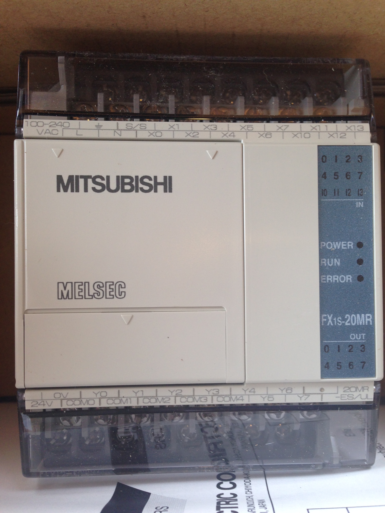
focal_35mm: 33
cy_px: 256
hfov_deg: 42.9
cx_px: 192
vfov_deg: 55.4
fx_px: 489
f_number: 2.4
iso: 64
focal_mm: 4.12
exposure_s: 1/120
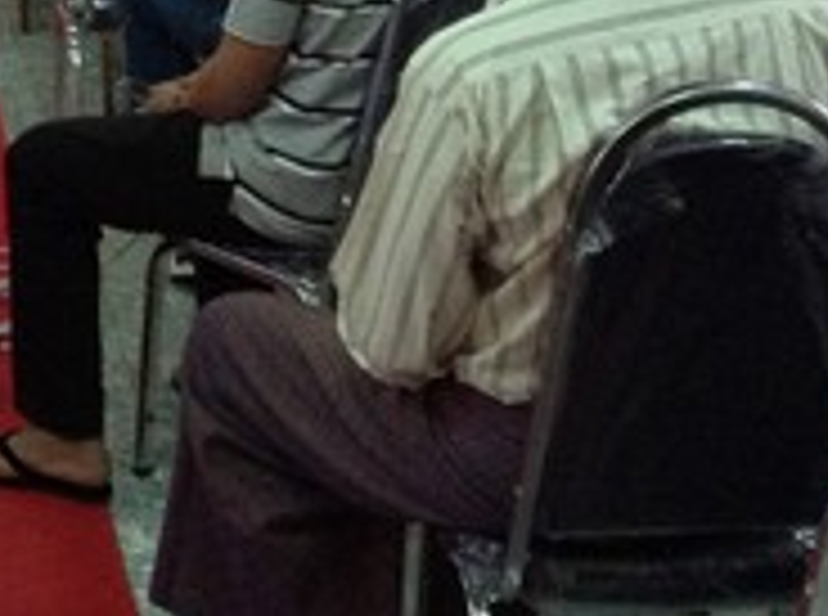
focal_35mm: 115
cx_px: -189
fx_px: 2744
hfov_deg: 16.4
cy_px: -391
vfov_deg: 12.1
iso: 160
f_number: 2.4
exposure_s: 1/24
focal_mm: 3.3
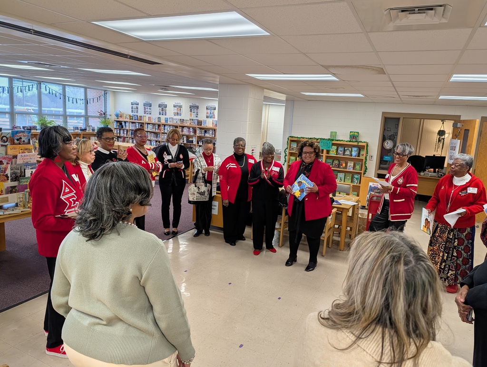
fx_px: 338
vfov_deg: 56.9
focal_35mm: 24
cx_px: 244
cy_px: 184
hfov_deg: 71.5
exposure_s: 1/1214
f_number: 1.68
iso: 16
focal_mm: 6.9
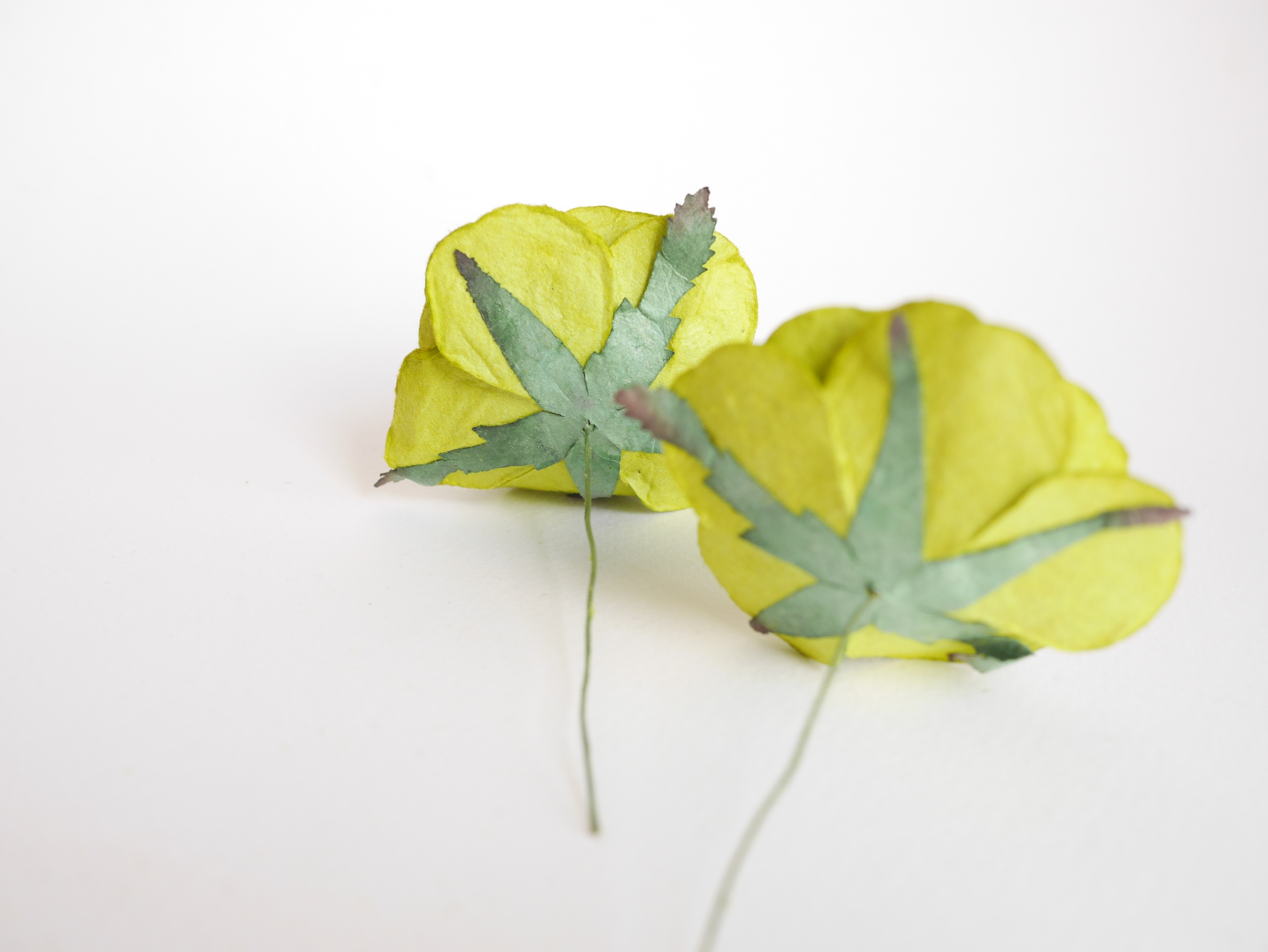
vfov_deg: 36.0
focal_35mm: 40
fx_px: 1466
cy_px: 476
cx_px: 634
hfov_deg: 46.8
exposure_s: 1/40
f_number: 4
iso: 800
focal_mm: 20
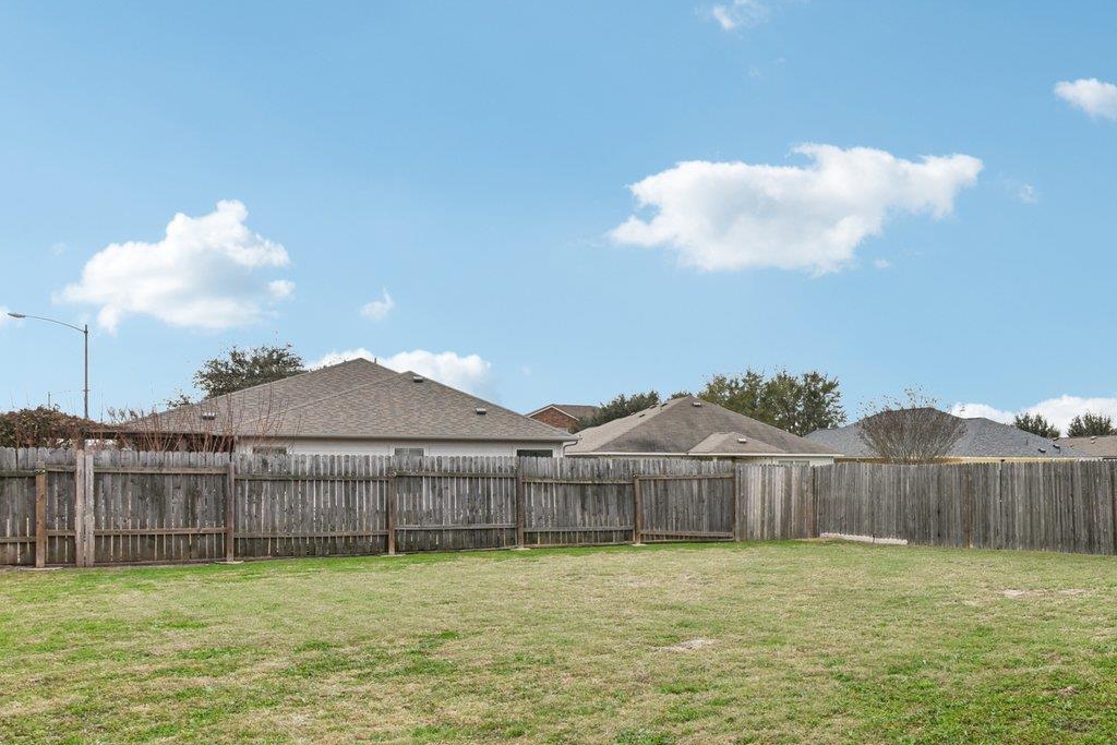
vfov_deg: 46.0
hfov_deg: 59.5
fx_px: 869
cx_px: 916
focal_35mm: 28
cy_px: 463
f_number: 8
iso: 100
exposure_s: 1/320
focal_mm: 14
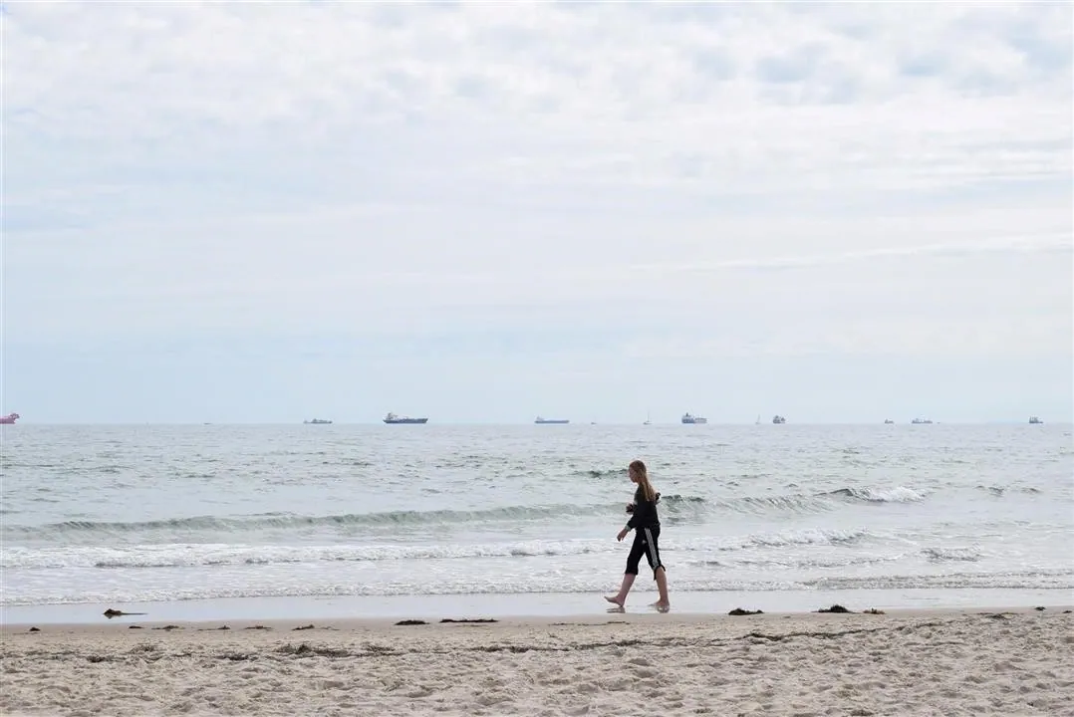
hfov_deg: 31.9
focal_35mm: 63
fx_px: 1880
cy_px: 358
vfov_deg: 21.6
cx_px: 537
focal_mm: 42
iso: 200
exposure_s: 1/500
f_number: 11
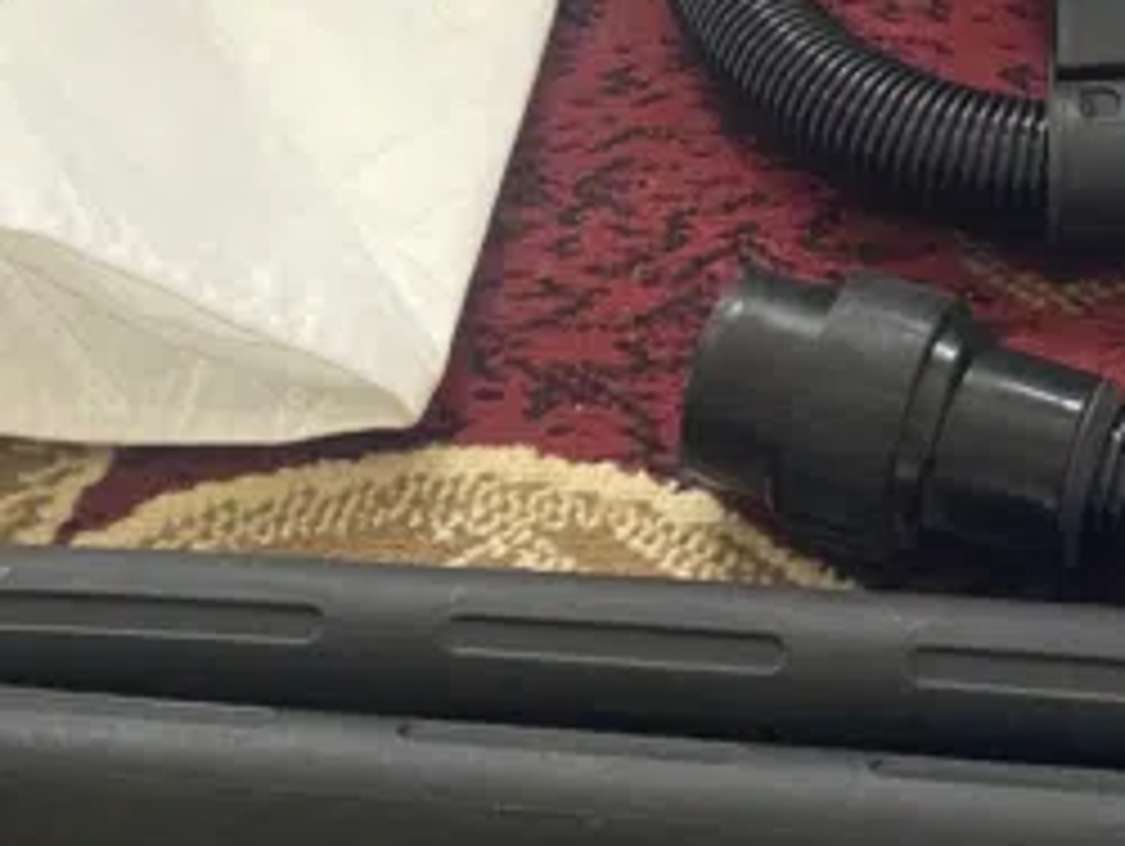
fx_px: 3155
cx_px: 1251
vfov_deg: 12.8
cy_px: -970
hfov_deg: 19.3
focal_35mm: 97
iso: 125
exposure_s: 1/91
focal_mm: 4.25
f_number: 1.8
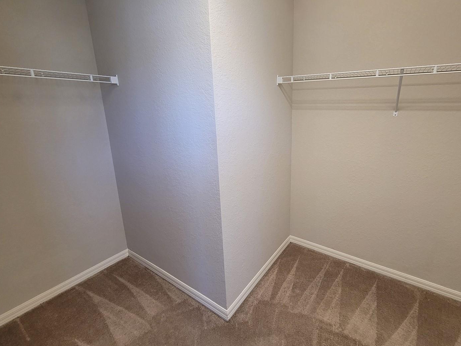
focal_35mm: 15
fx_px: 200
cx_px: 263
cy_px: 156
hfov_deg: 97.5
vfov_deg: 81.5
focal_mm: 2.2
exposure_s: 1/60
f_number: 2.2
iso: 160
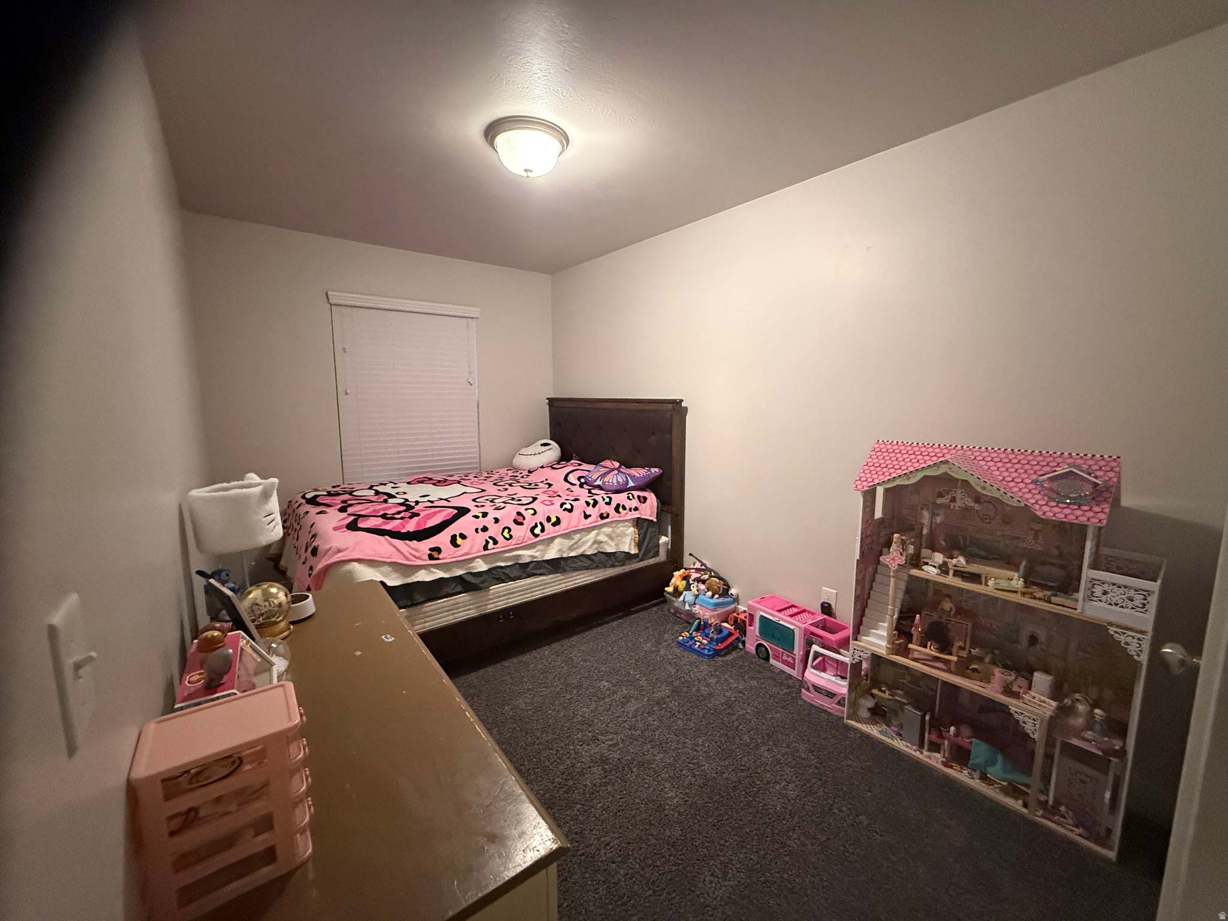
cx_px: 614
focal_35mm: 14
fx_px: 497
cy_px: 460
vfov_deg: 85.7
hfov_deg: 102.1
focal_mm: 2.22
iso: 1000
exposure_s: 1/60
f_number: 2.2
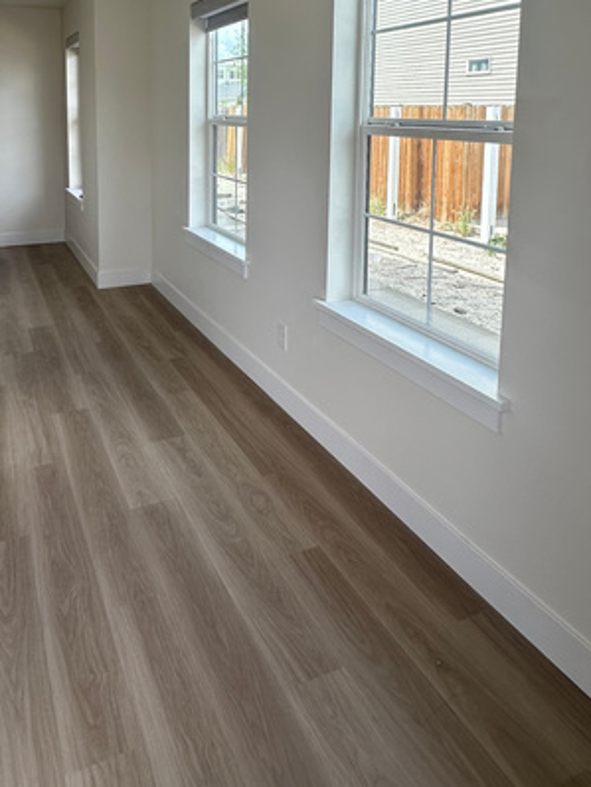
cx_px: 206
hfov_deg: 50.6
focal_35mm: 27
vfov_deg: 60.8
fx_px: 614
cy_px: 176
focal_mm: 2.22
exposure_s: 1/290
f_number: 2.2
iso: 40
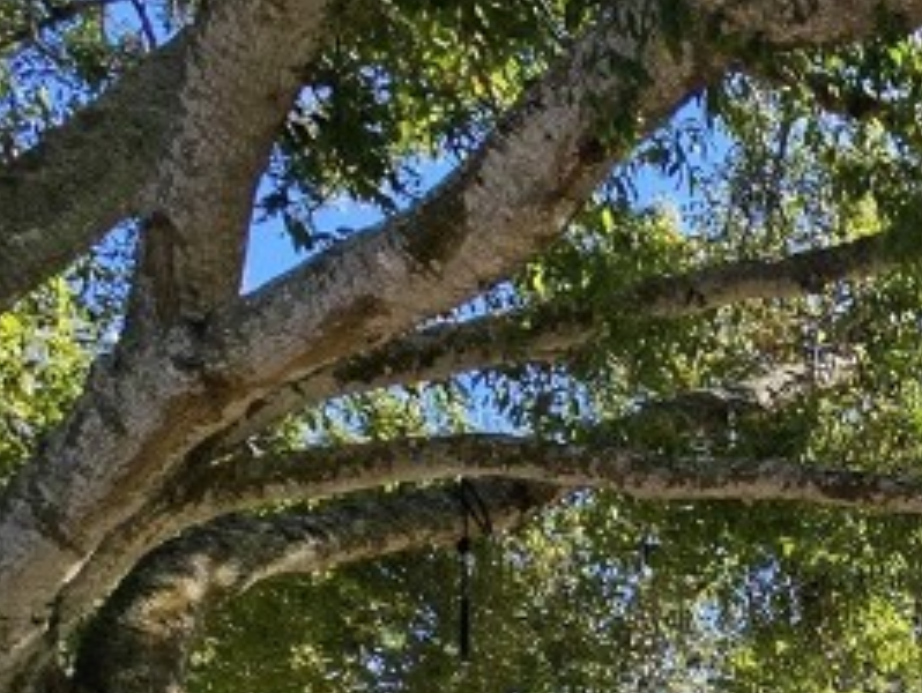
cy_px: 1074
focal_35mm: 50
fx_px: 1333
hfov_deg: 26.1
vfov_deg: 22.9
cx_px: 1435
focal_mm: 2.2
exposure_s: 1/1215
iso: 50
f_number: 2.2
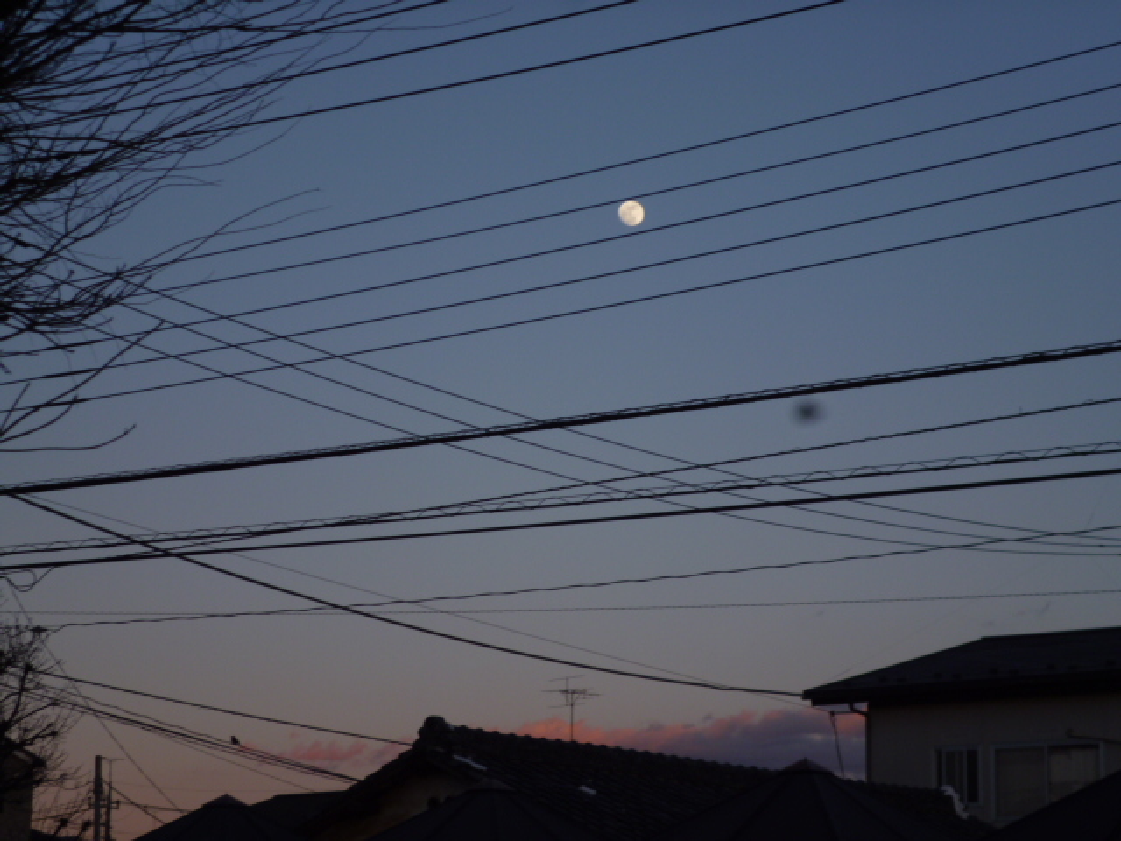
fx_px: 2817
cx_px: 560
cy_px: 420
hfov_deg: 22.5
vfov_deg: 17.0
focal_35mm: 87
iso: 100
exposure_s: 1/100
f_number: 5.8
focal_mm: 15.5
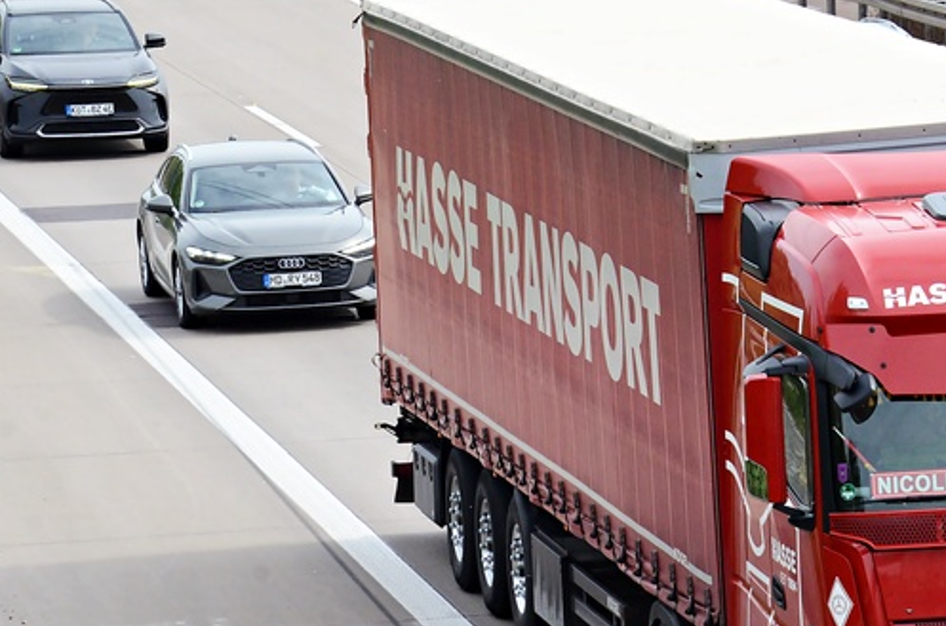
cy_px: 459
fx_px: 7341
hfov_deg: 7.4
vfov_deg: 4.9
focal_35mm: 280
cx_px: 670
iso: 1000
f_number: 11
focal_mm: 116
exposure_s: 1/640
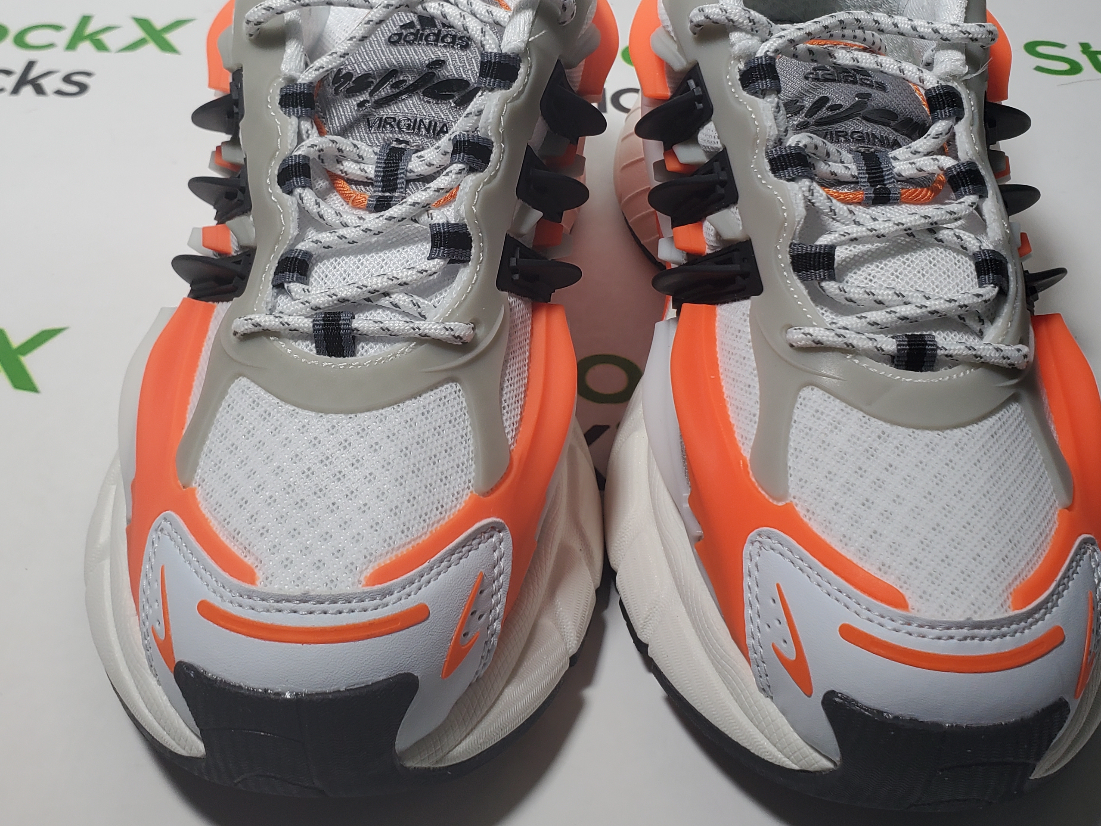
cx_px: 568
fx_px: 1304
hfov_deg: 45.8
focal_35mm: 41
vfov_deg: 34.9
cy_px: 286
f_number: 2.4
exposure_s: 1/276
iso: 50
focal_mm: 4.3
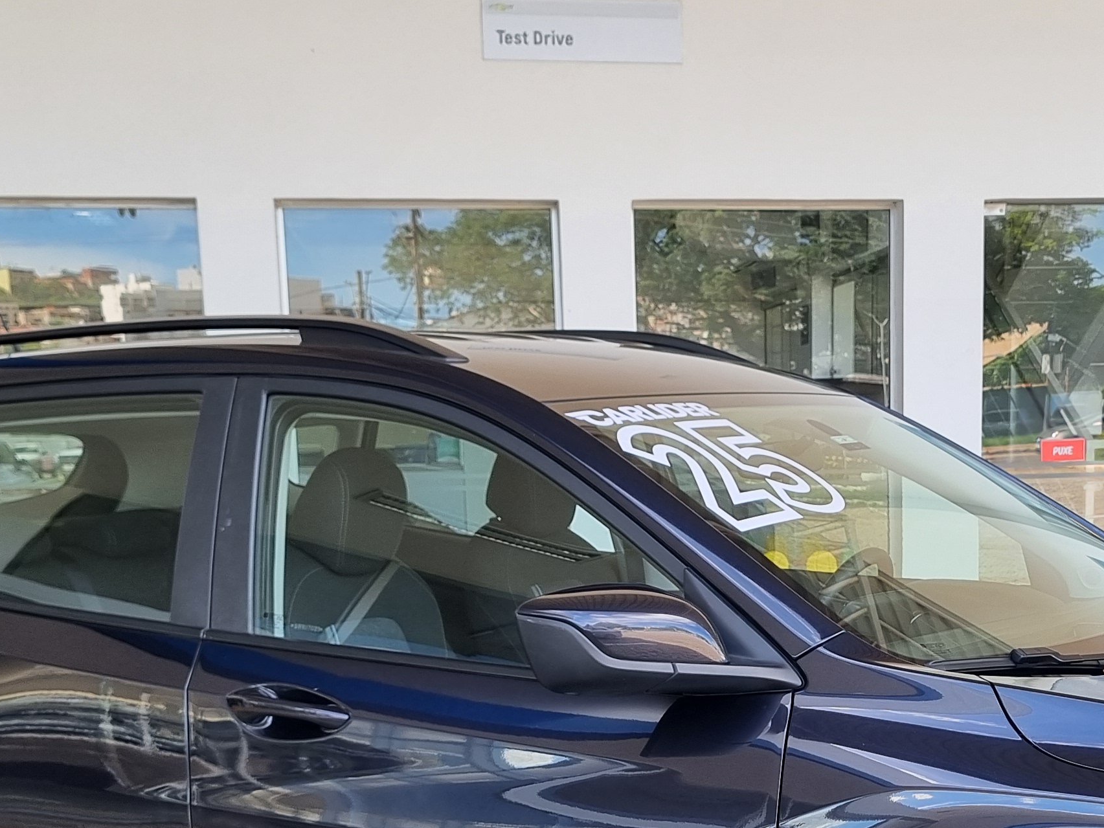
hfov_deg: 31.5
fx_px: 1946
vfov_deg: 23.2
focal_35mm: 61
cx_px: 700
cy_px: 784
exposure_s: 1/269
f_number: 1.8
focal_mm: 5.4
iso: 50
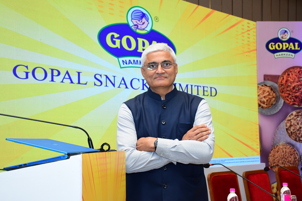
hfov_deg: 31.9
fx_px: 528
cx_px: 151
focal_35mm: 63
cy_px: 100
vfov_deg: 21.6
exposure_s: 1/125
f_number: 5.6
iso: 1000
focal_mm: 42
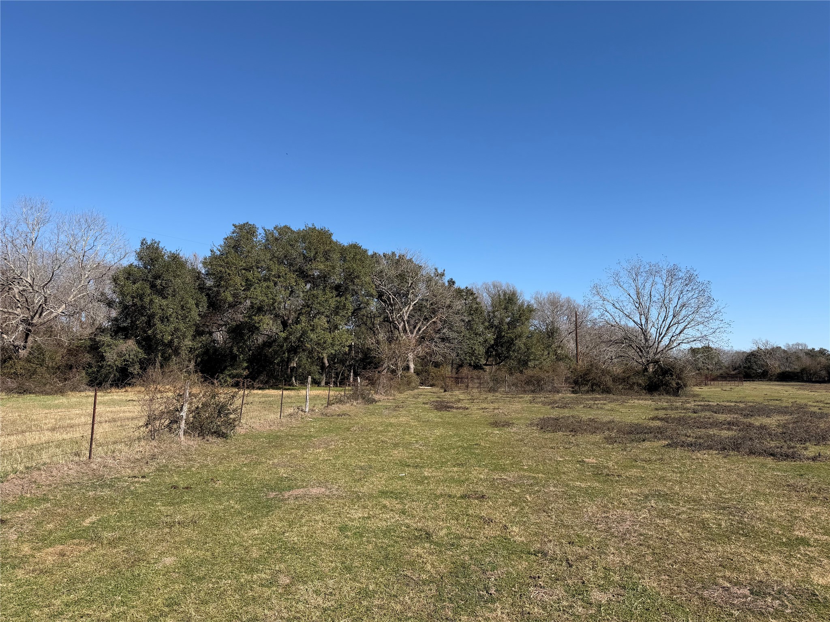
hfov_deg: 71.6
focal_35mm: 24
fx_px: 575
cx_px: 415
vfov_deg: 56.8
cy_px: 311
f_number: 1.78
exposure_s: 1/4405
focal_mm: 6.76
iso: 80
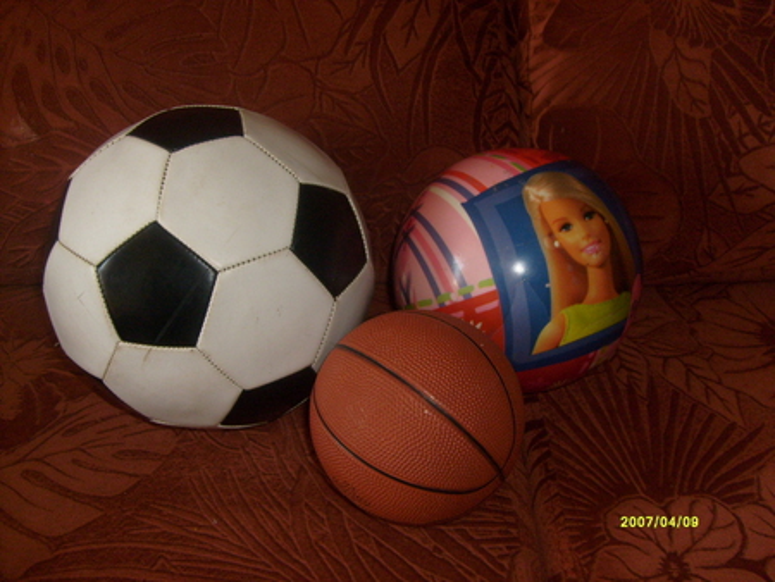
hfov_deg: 52.6
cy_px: 291
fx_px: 784
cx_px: 388
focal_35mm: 35
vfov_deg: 40.7
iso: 100
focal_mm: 5.8
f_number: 2.8
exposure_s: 1/45
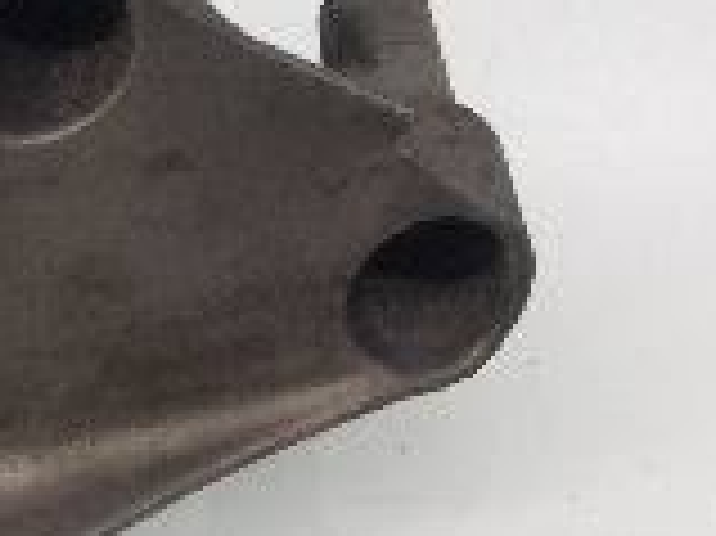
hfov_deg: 14.1
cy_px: 486
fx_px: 2666
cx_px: -446
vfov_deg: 11.4
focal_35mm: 129
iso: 40
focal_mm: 3.3
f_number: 2.4
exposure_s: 1/60
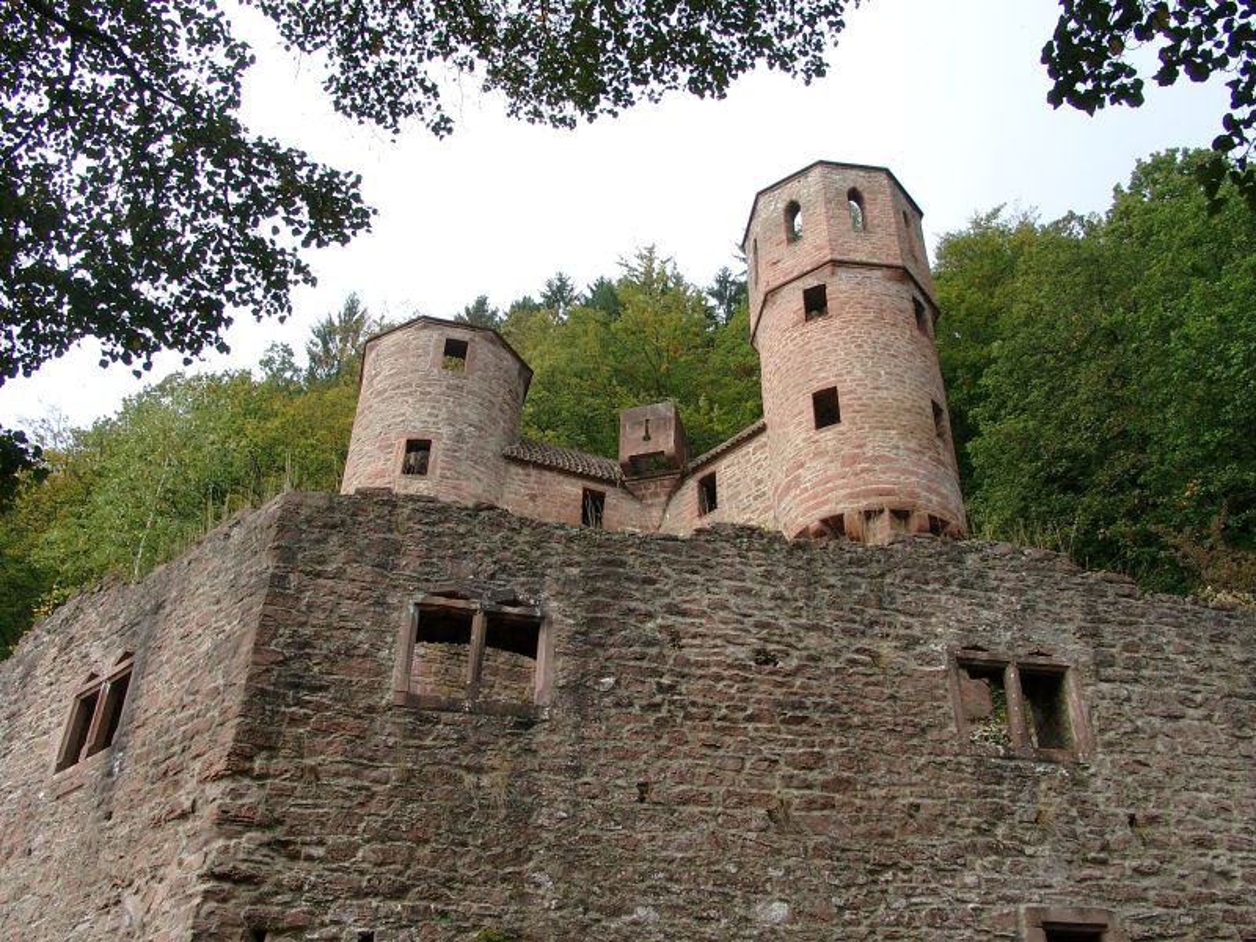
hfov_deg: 54.0
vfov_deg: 41.8
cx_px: 628
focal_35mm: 34
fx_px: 1234
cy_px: 471
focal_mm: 7.13
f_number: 4
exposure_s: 1/283
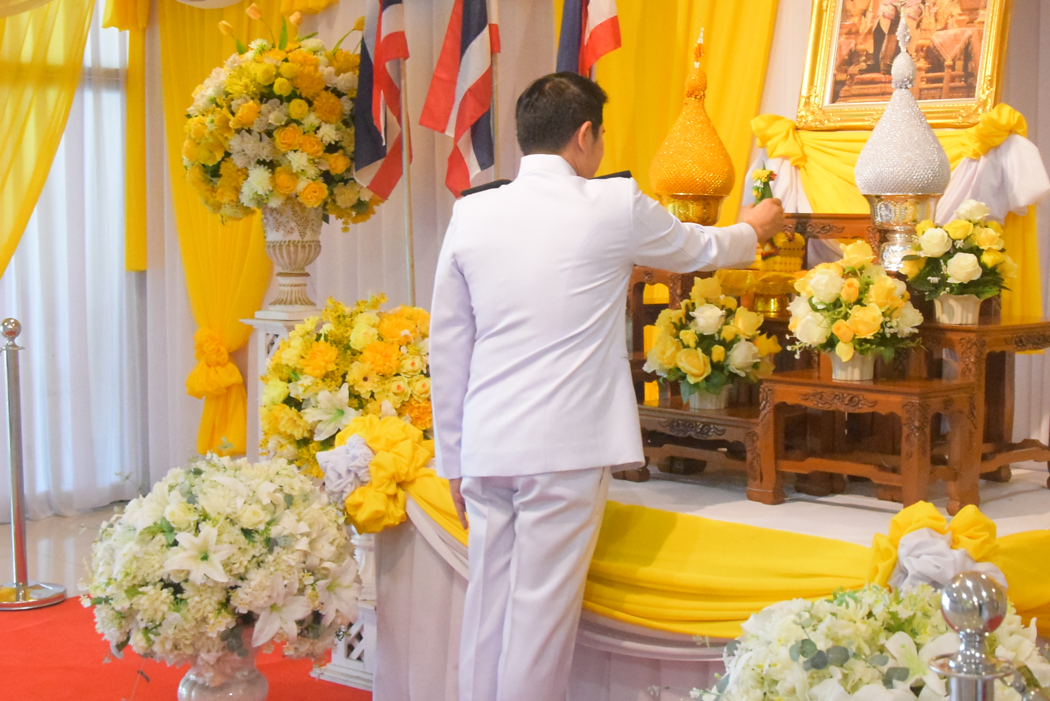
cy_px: 307
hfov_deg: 33.2
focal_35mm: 60
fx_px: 1750
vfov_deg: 22.6
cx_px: 651
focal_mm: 24
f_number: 5.6
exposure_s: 1/125
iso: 5000
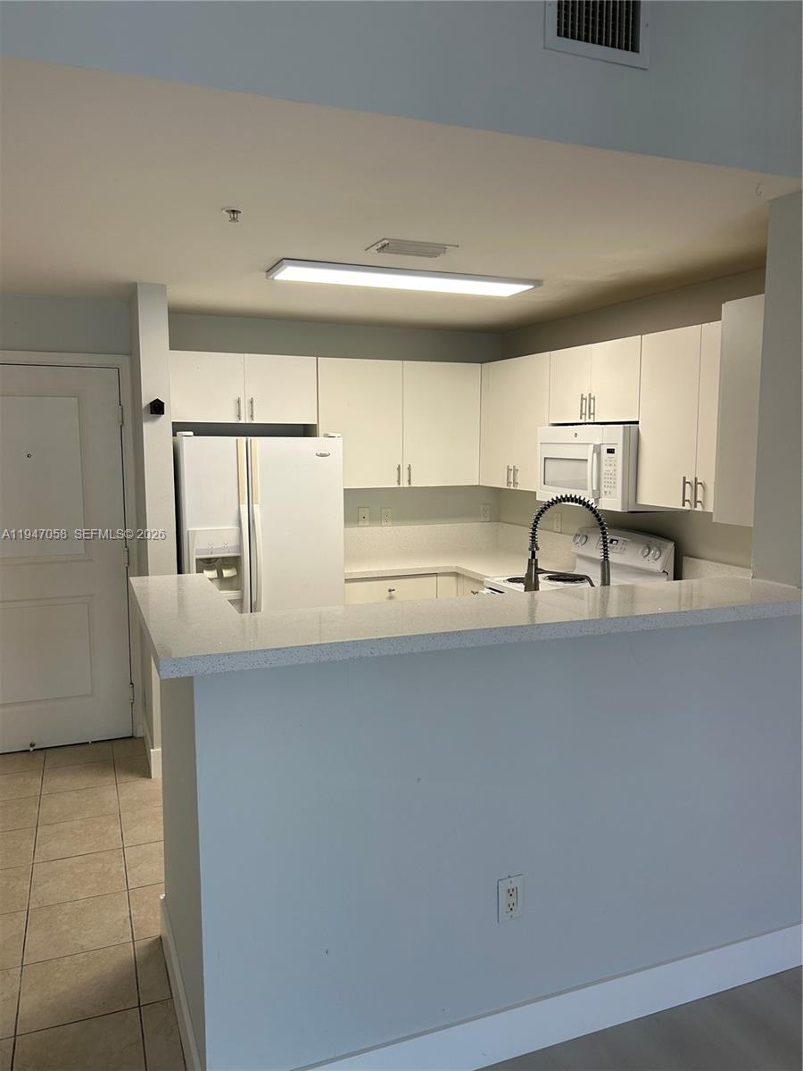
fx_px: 804
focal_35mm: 26
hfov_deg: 53.1
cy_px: 536
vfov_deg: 67.3
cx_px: 402
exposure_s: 1/122
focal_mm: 5.7
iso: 64
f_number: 1.5
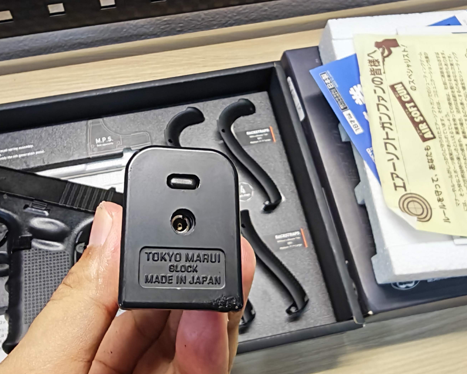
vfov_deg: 41.0
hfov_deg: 50.0
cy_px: 223
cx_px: 188
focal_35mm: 36
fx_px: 498
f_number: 2
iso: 160
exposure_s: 1/50
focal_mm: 1.82
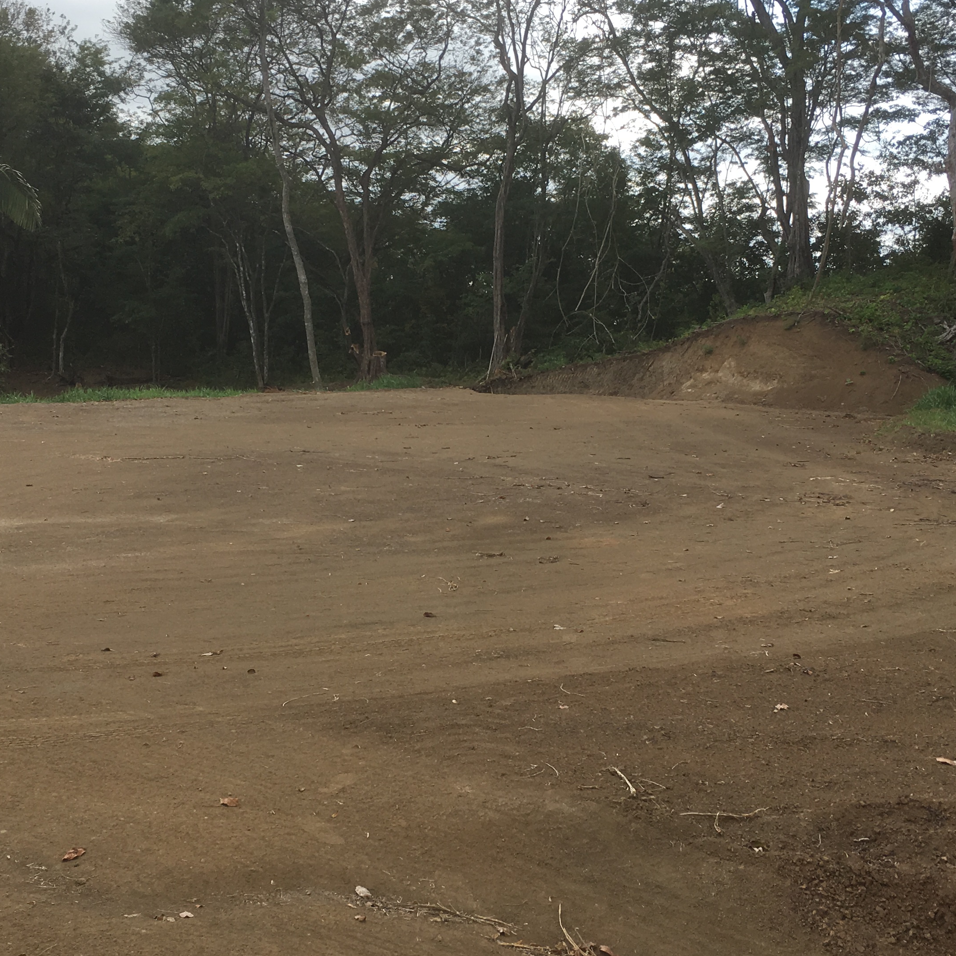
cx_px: 402
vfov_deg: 35.3
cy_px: 449
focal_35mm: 48
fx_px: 1500
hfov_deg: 35.3
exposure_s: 1/894
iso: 25
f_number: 2.2
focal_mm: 4.15
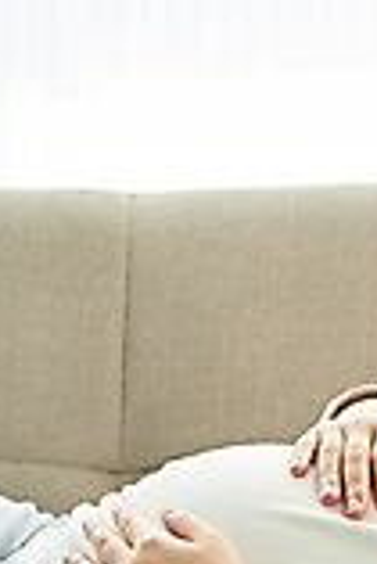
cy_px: 223
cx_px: 271
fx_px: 3401
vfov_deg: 9.5
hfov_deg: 6.3
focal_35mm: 217
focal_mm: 85
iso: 500
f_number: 3.2
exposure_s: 1/160
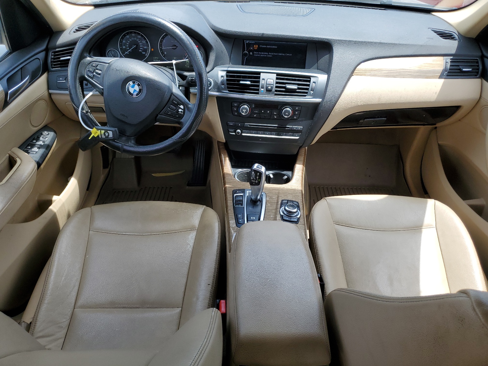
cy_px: 183
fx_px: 367
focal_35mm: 26
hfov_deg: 67.3
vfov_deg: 53.1
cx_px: 244
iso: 50
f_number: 1.5
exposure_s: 1/556
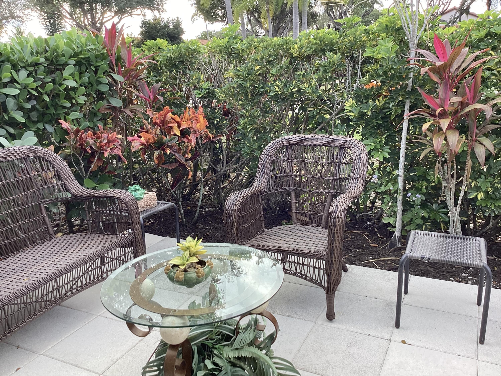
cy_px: 188
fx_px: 449
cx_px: 250
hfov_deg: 58.4
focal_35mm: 31
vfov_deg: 45.4
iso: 32
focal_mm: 3.3
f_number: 2.4
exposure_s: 1/120
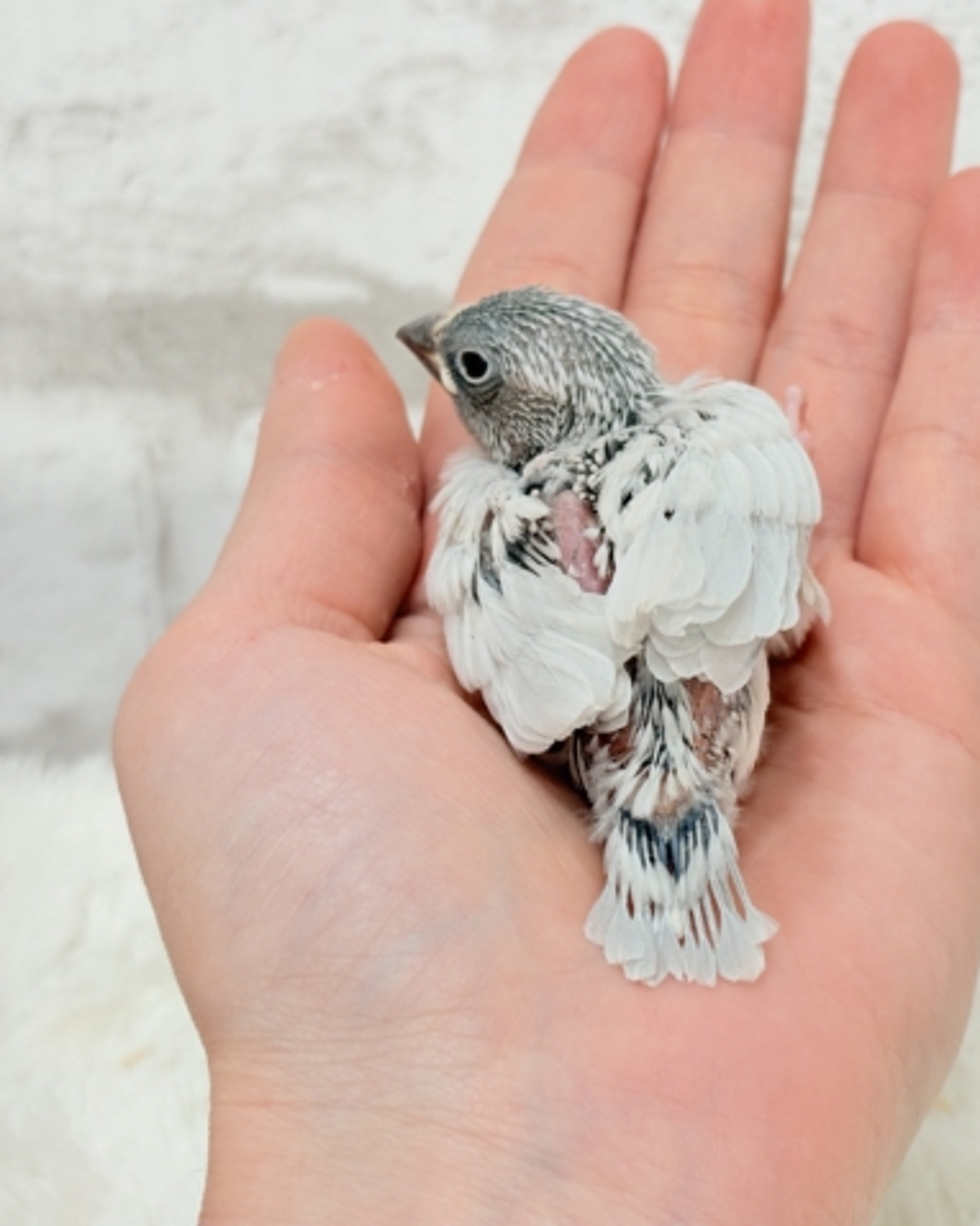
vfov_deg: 27.9
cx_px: 731
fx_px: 2467
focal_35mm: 68
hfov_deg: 22.3
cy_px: 613
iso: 50
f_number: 1.6
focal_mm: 5.96
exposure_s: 1/50
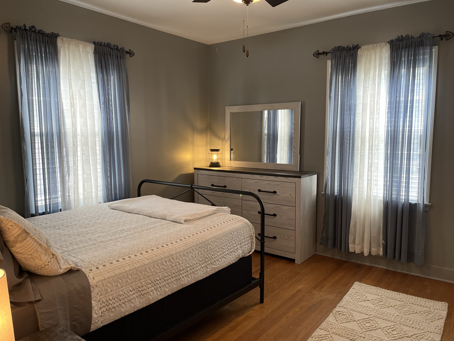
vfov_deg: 51.4
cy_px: 172
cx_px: 229
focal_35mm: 27
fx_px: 354
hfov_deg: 65.3
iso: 125
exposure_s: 1/120
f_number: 1.6
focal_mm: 5.1
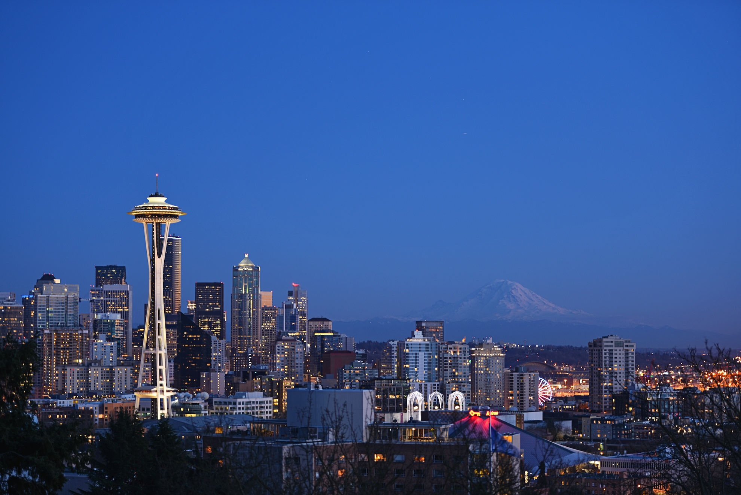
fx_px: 1771
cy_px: 248
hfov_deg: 23.6
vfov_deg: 15.9
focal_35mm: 86
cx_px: 370
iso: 100
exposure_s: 1/2.5
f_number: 2.8
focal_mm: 86
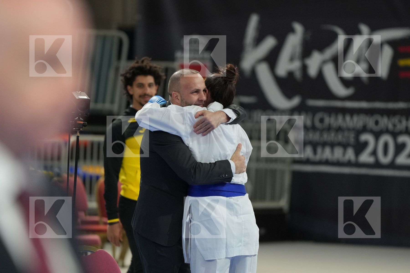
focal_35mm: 300
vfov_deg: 4.6
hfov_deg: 6.9
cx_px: 205
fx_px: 3416
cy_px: 136
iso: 2000
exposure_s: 1/800
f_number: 2.8
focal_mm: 200
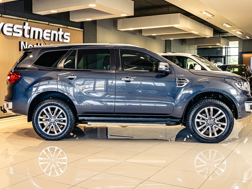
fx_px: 313
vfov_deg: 33.6
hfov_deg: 43.8
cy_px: 94
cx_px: 119
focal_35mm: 43
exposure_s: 1/125
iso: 400
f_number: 5
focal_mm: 39
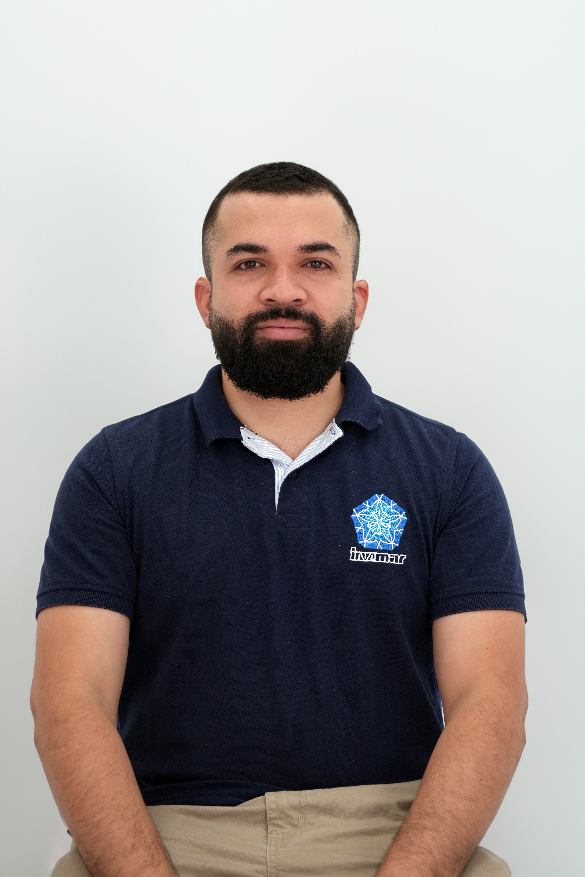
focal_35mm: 70
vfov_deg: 28.8
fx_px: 1706
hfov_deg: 19.5
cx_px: 292
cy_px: 438
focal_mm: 70
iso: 1000
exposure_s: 1/100
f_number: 5.6
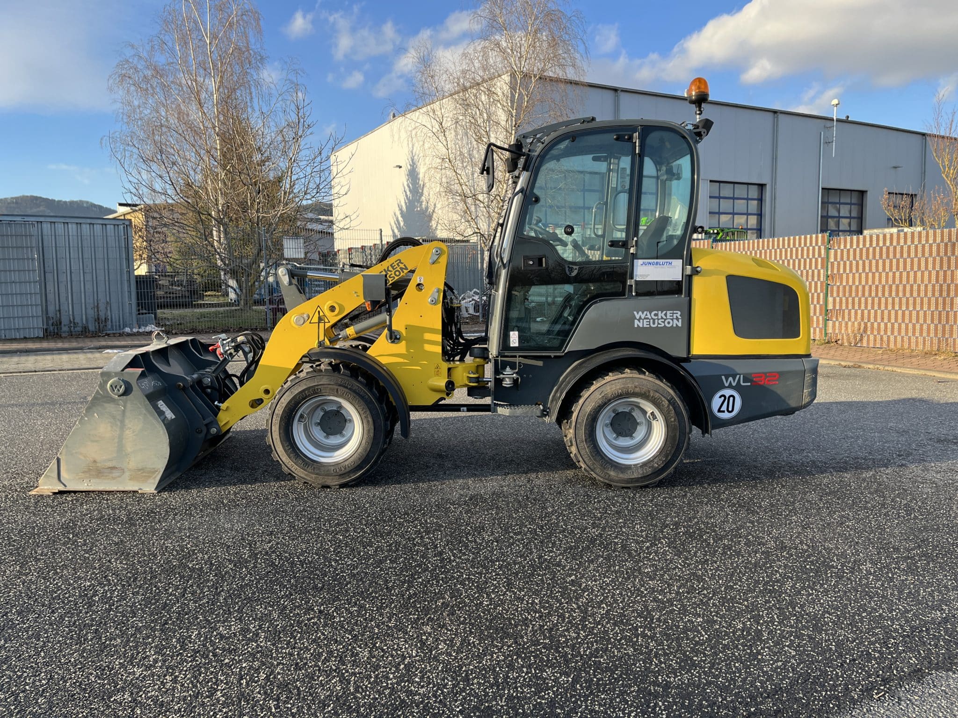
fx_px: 720
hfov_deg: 67.3
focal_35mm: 26
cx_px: 479
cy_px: 359
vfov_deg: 53.1
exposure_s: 1/840
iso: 50
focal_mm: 5.1
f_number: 1.6
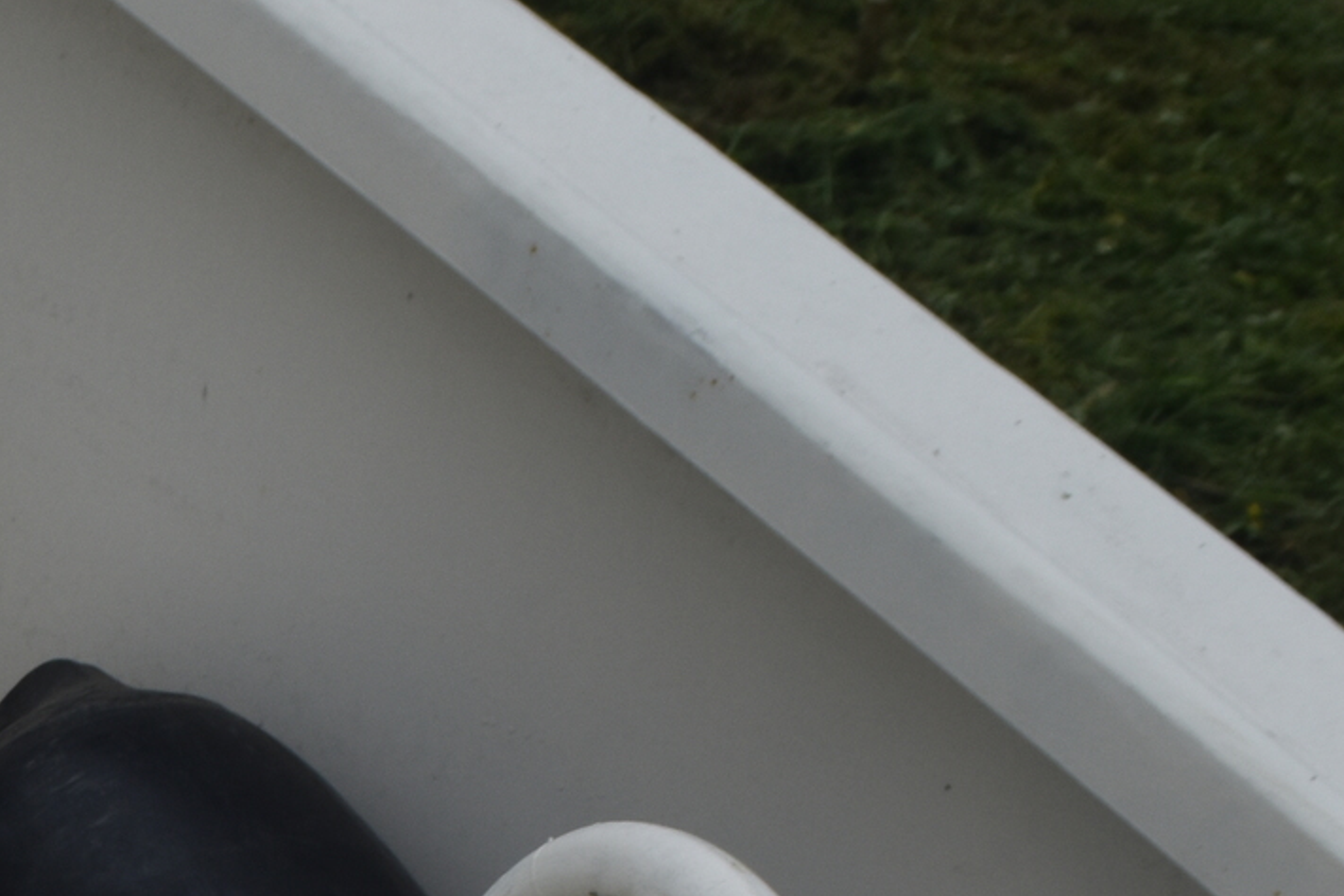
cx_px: -488
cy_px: 1254
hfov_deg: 19.5
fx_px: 3546
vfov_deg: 13.7
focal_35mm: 95
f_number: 8
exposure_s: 1/250
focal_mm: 18
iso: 200
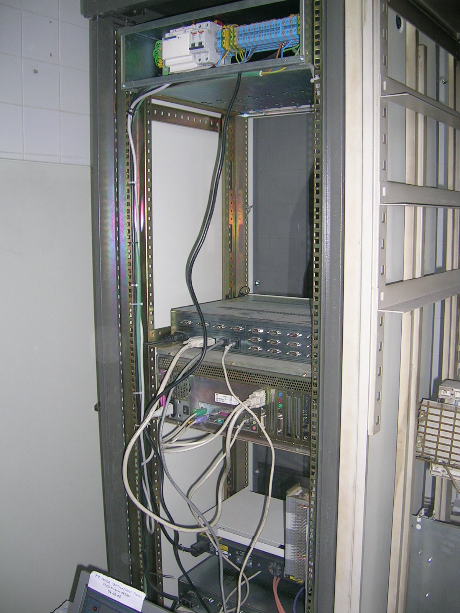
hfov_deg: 40.7
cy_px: 306
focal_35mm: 35
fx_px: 620
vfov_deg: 52.6
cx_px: 230
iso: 84
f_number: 2.8
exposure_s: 1/60.1
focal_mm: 5.4
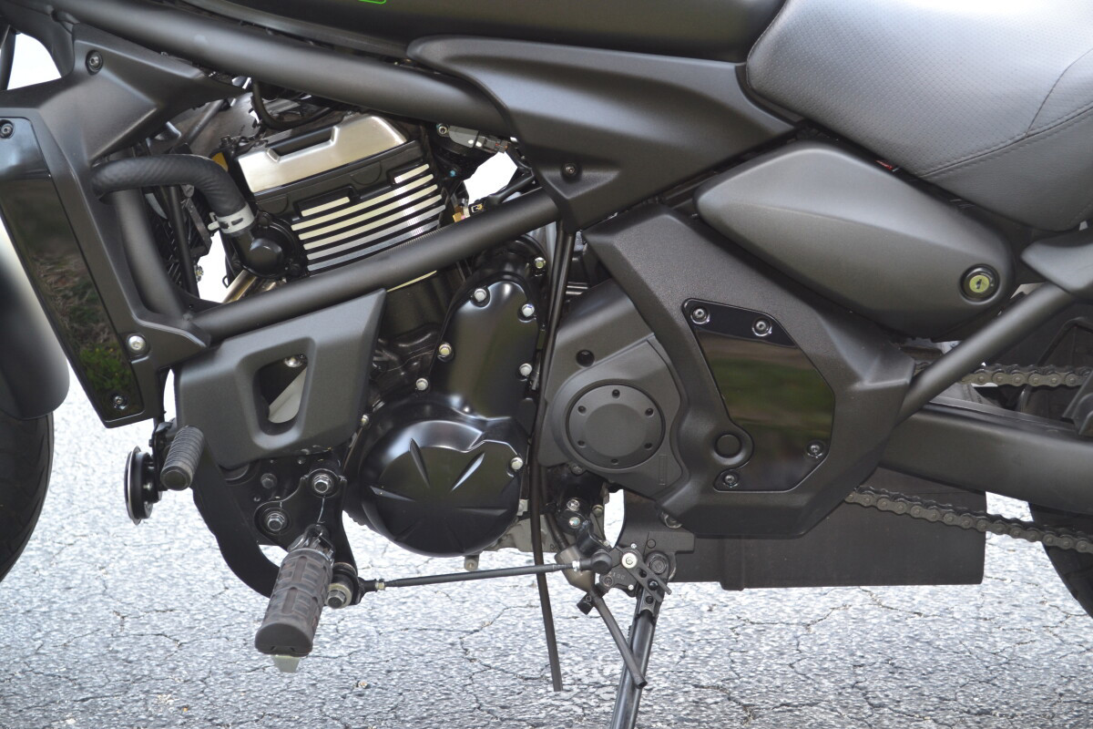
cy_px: 364
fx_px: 1822
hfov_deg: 33.4
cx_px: 546
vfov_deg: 22.6
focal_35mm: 60
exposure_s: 1/100
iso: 400
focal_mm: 40
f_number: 5.3
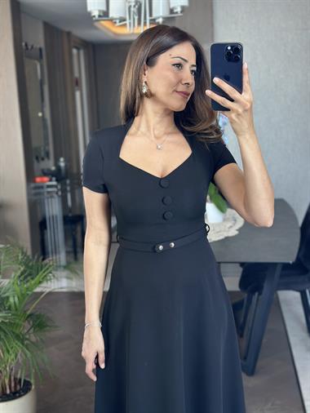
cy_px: 206
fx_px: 573
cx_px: 155
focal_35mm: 48
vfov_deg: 39.6
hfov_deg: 30.3
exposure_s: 1/100
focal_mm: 6.86
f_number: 1.78
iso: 125
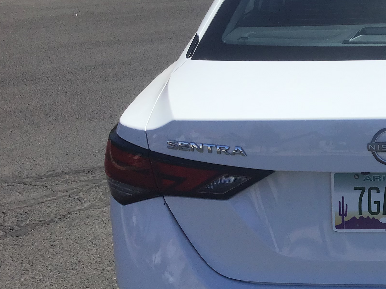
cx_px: 386
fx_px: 703
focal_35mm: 63
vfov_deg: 23.3
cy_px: 165
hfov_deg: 28.8
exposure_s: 1/1894
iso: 25
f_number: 2.4
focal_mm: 3.3
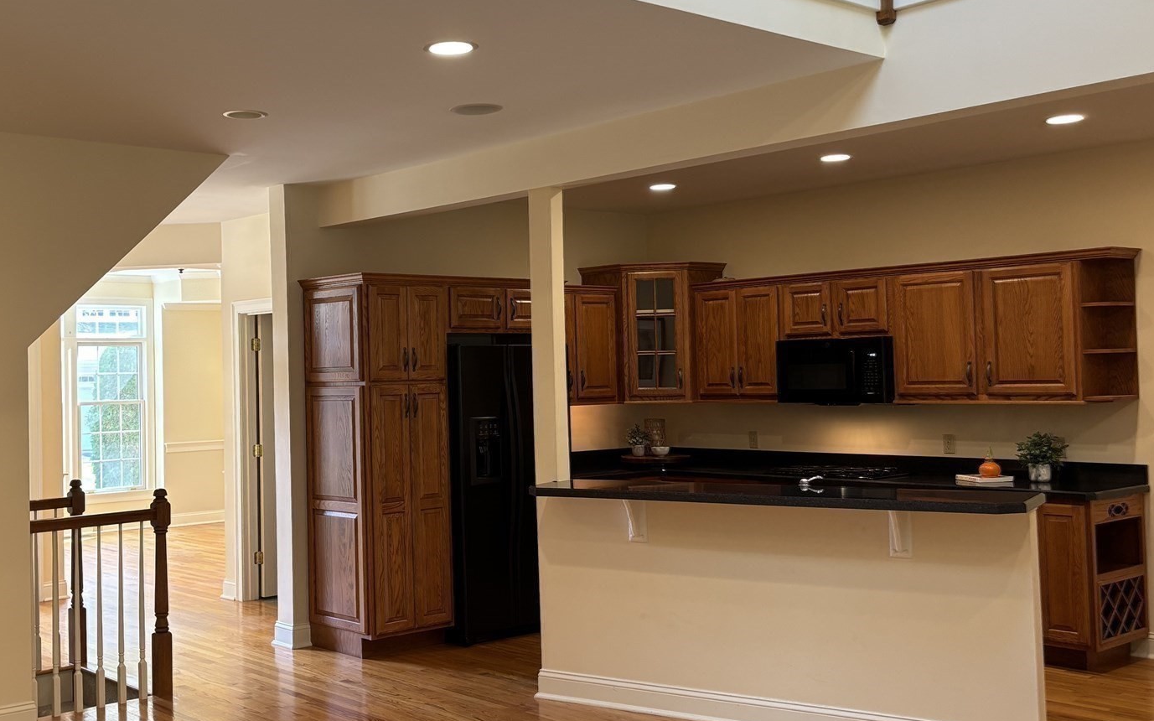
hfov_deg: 47.4
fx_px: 1289
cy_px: 335
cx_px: 386
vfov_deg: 31.2
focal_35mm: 41
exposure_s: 1/60
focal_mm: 5.96
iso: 100
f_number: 1.6
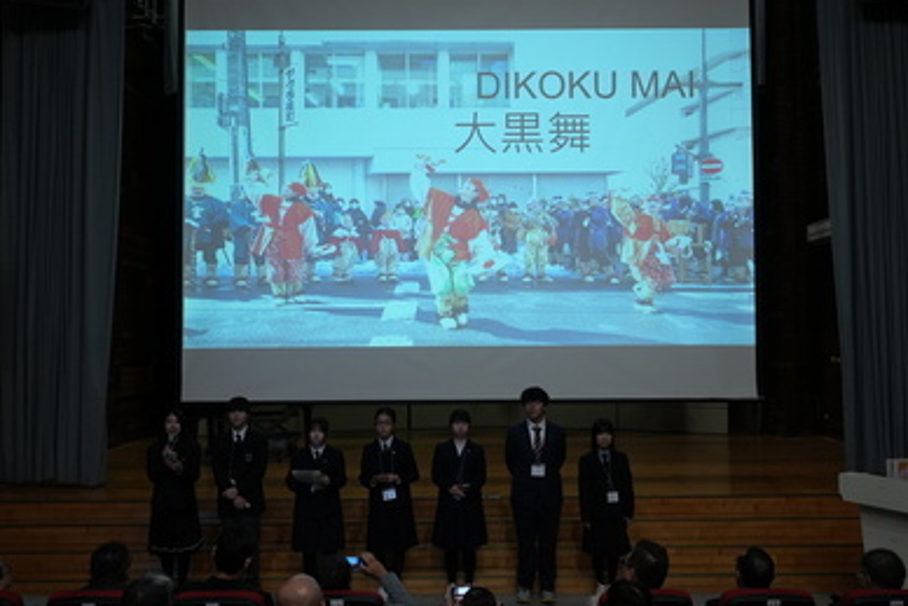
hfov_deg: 57.2
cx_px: 466
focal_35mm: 33
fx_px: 833
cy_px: 303
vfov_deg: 40.0
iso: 2500
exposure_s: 1/125
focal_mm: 32
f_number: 5.6
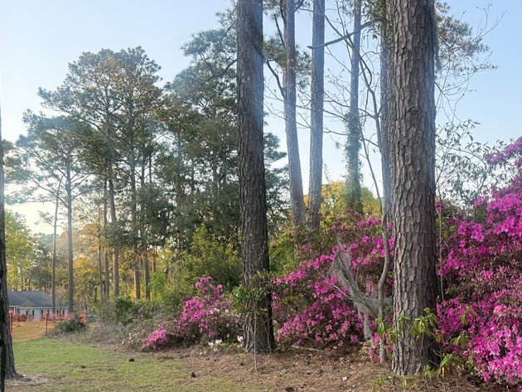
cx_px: 312
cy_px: 293
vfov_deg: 36.0
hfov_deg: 47.6
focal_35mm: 39
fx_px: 588
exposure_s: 1/421
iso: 100
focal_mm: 6.76
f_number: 1.78
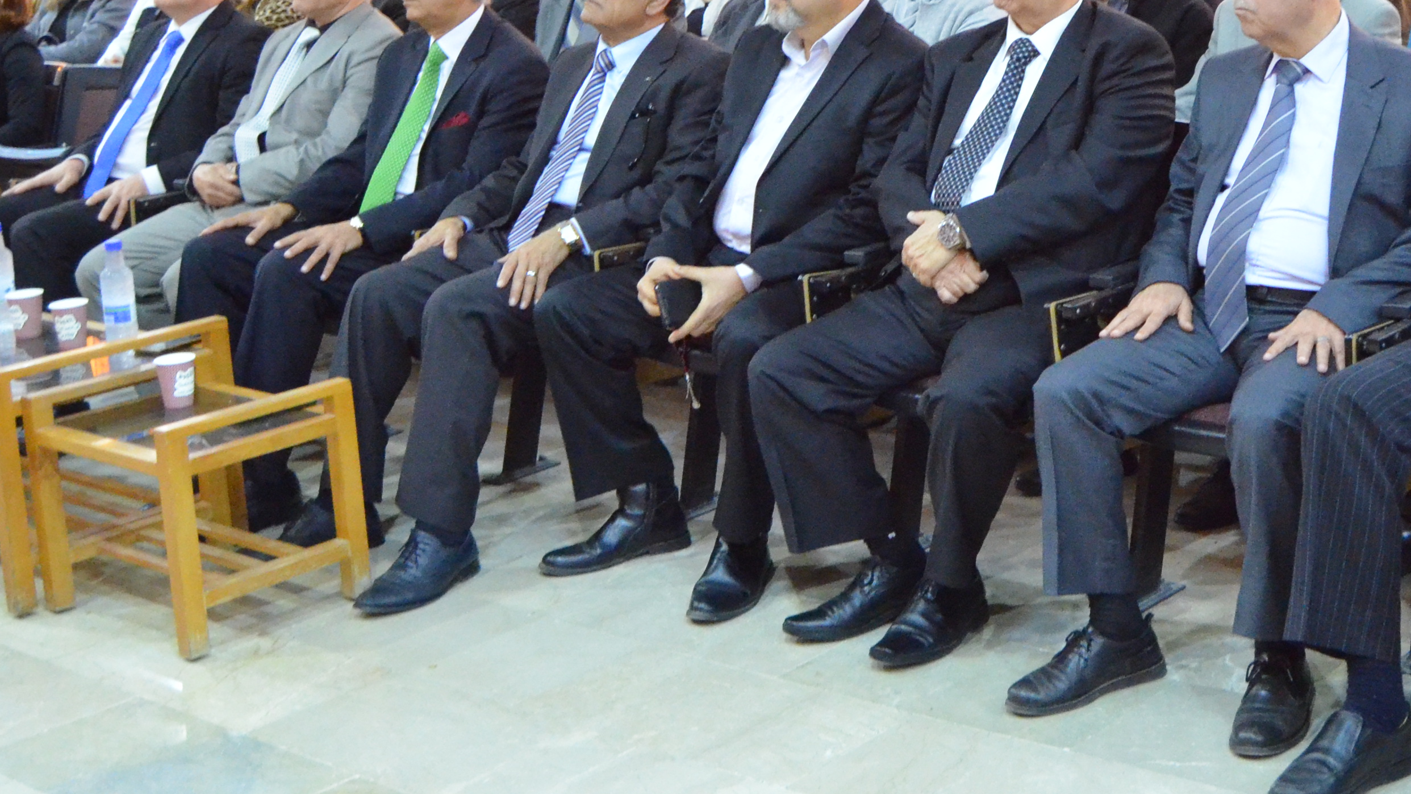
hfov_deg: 36.1
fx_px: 2095
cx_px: 1109
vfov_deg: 20.8
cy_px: 5
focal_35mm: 56
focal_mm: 18
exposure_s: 1/60
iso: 5000
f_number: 4
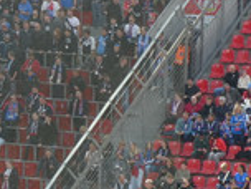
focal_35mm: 567
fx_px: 4111
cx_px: -92
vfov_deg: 2.6
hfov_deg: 3.5
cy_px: -86
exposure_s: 1/80
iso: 80
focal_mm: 24.2
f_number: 5.3
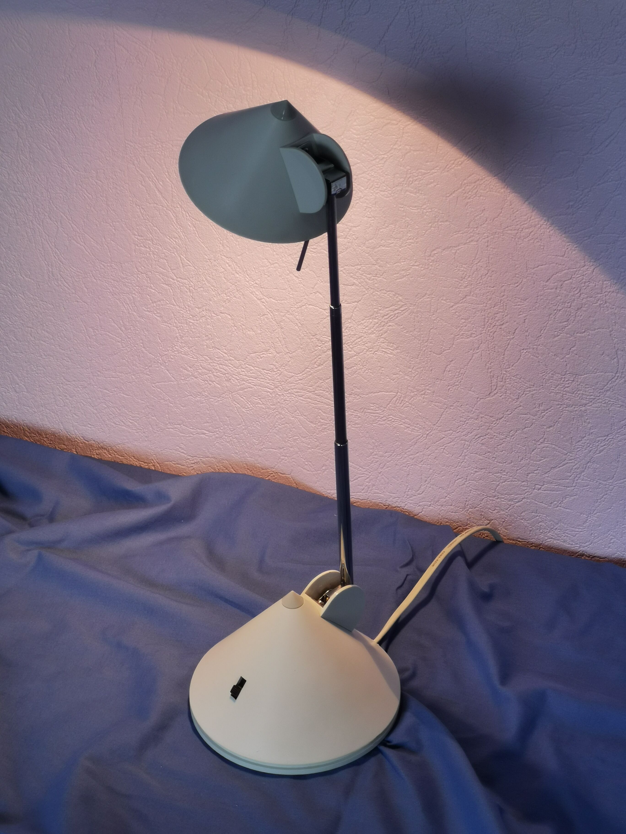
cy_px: 417
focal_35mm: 81
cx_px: 313
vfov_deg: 24.1
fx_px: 1953
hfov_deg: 18.2
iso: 64
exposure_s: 1/50
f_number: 2.4
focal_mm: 7.48
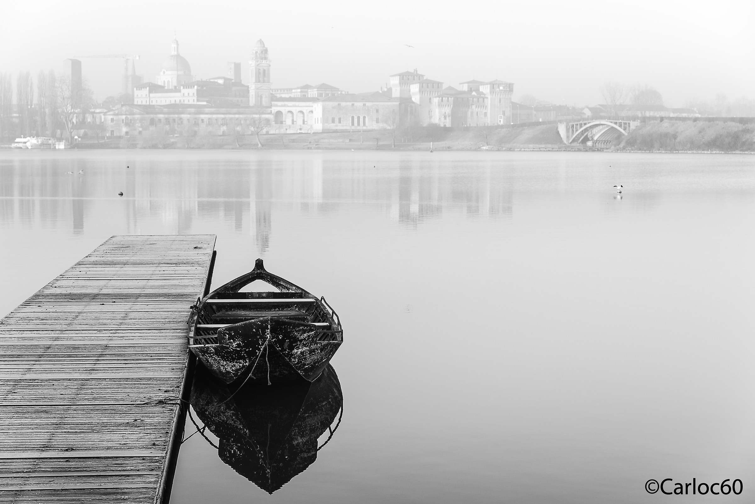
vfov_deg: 20.6
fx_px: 1385
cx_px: 378
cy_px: 252
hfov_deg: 30.5
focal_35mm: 66
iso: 125
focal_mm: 66
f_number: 8
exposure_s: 1/80
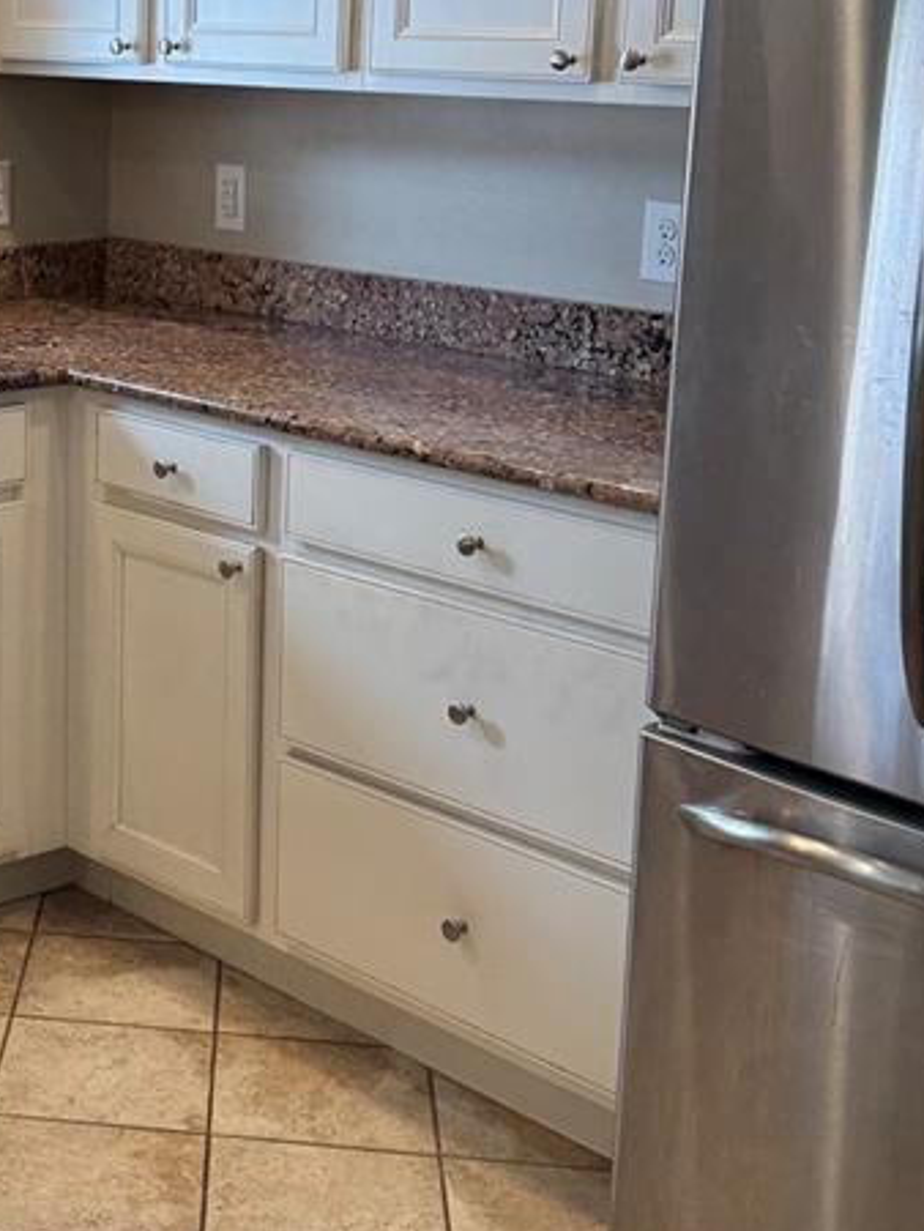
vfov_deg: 29.9
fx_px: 2276
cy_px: 369
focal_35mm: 64
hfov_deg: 21.9
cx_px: -57
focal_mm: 6.76
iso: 80
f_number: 1.78
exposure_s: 1/120
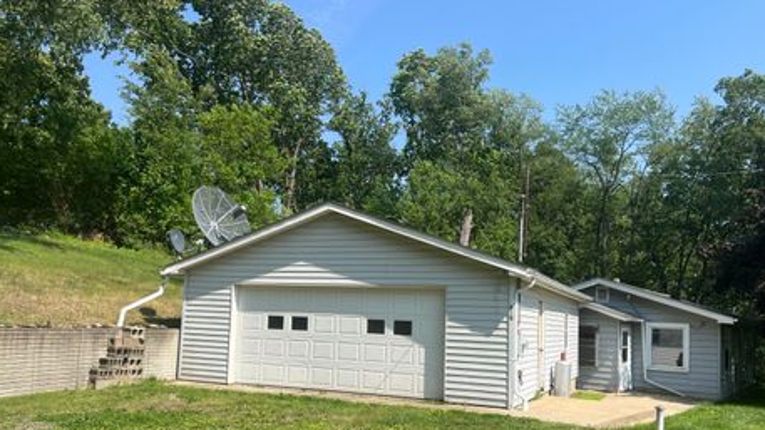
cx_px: 413
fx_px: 629
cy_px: 282
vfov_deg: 37.4
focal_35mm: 31
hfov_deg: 62.5
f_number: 1.5
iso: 50
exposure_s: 1/3257
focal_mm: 5.7
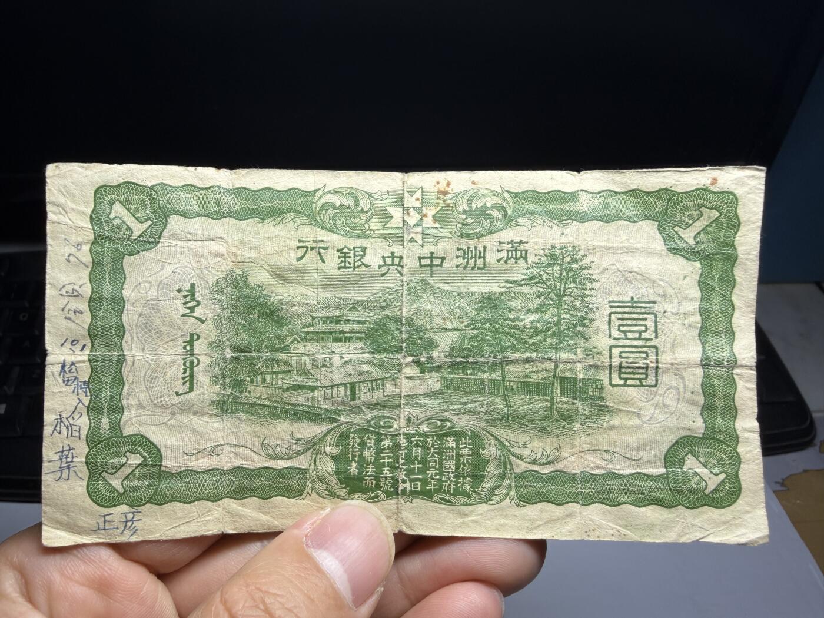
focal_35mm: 26
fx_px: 619
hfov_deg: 67.3
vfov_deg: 53.1
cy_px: 309
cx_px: 412
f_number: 2.2
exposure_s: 1/143
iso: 40
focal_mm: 2.22
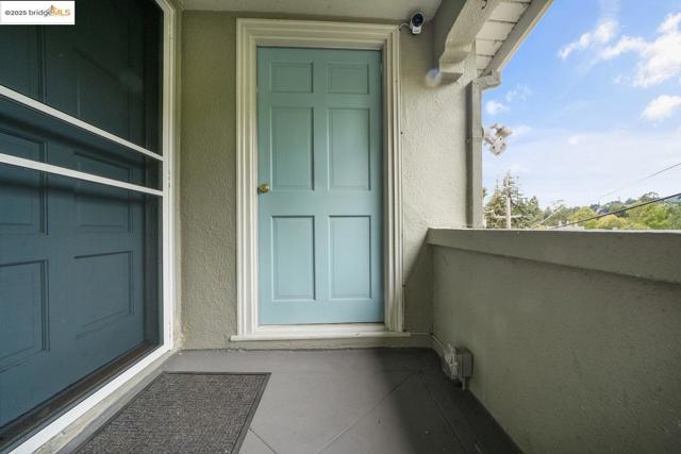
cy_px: 227
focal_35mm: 12
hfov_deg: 112.6
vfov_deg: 90.0
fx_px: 227
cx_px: 340
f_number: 11
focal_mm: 12
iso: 320
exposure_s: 1/20
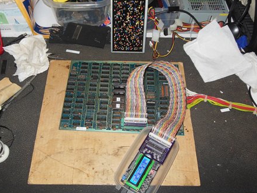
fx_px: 252
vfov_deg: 41.8
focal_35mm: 34
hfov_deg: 54.0
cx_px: 130
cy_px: 96
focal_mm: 6
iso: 200
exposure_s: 1/30
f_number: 3.5
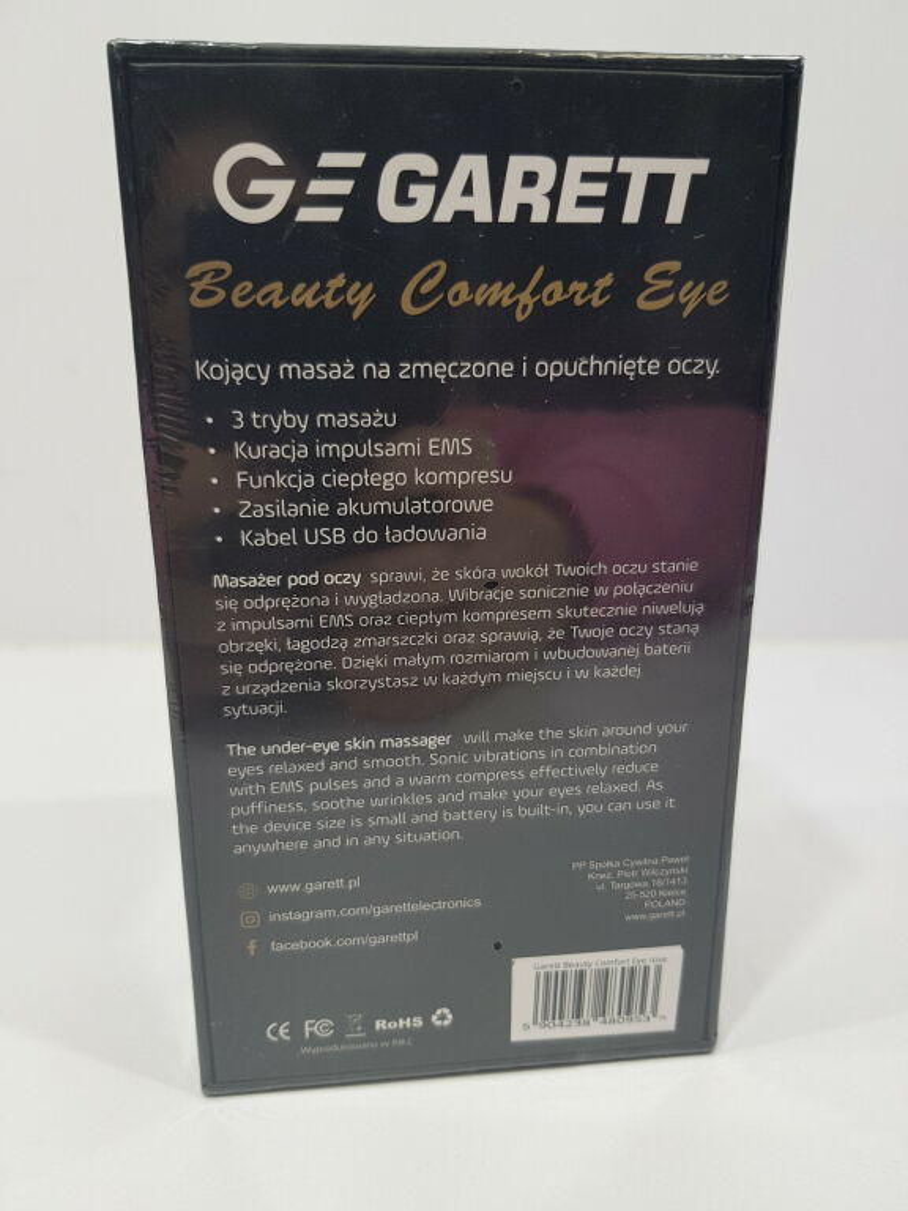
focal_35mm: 26
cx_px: 454
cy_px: 606
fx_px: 909
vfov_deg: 67.3
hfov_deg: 53.1
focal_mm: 4.3
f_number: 1.7
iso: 40
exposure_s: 1/174
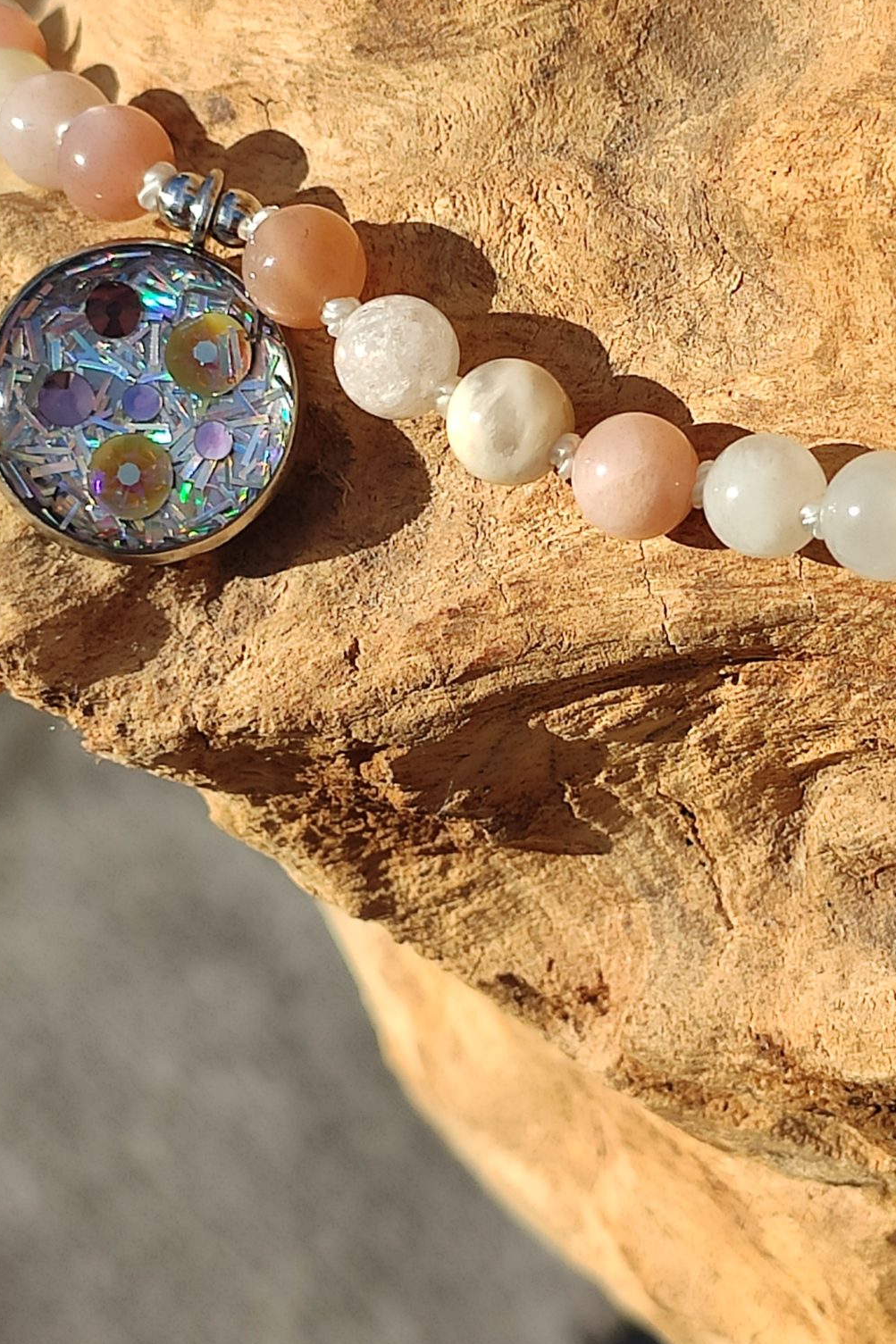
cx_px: 645
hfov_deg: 28.9
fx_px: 1718
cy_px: 539
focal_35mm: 46
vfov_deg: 42.5
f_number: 1.75
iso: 112
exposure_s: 1/1394
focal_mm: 4.77
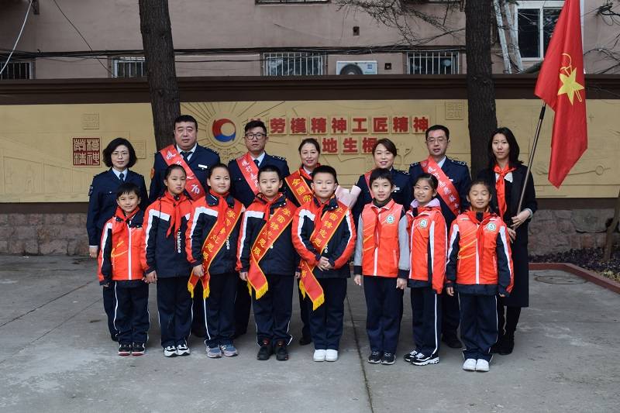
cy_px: 206
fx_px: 697
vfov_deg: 33.0
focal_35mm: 40
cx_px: 310
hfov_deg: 47.9
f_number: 7.1
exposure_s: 1/200
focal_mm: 27
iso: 400
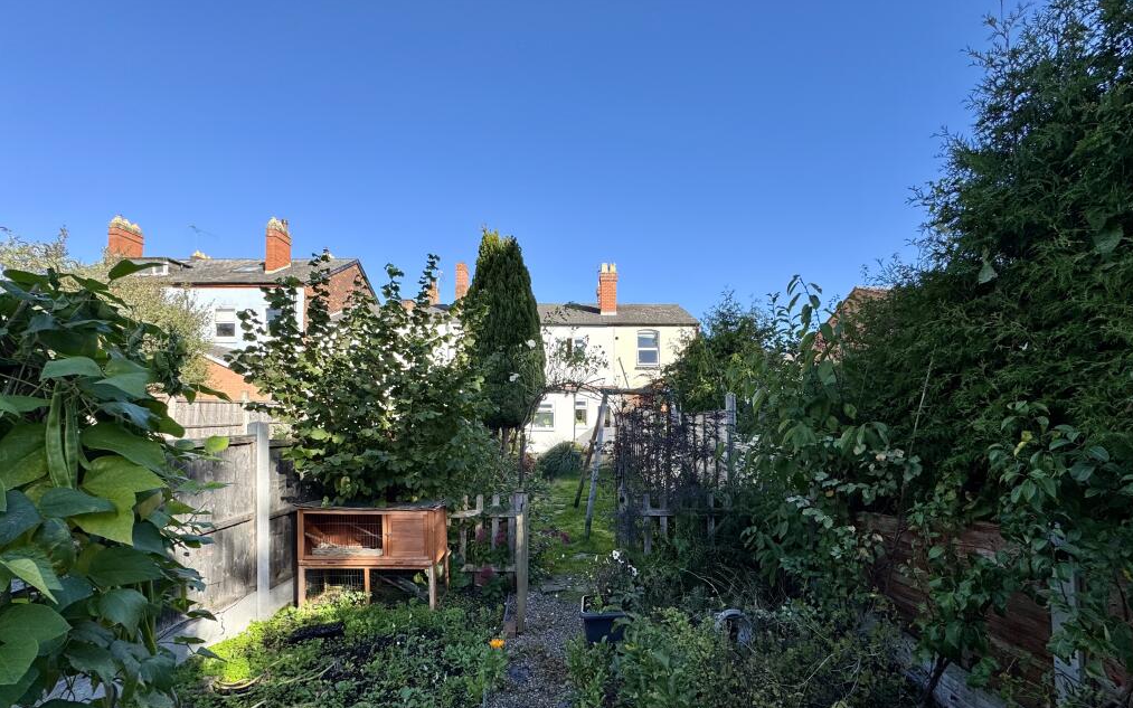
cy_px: 407
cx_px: 572
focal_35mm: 15
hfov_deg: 101.5
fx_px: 463
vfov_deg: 74.3
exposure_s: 1/727
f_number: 2.2
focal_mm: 2.22
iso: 40
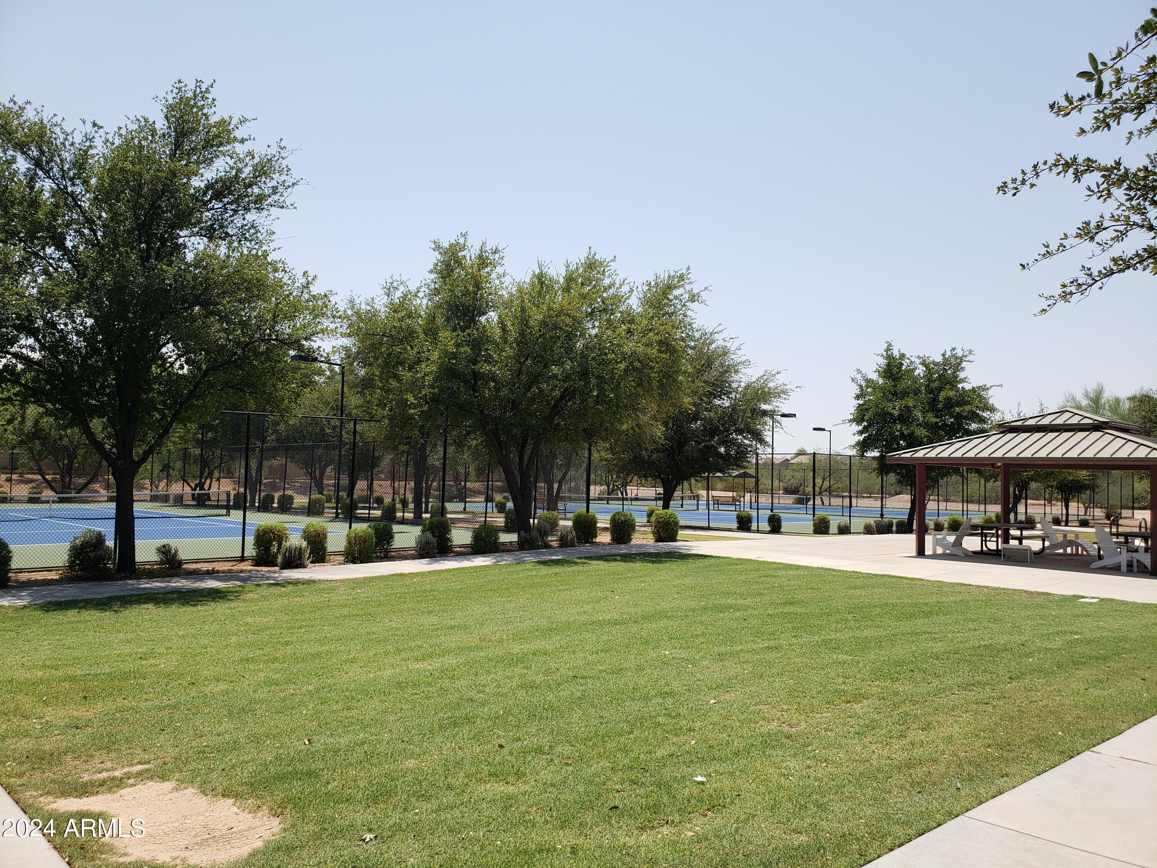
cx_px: 578
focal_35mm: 26
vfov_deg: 53.1
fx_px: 869
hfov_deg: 67.3
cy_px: 434
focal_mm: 4.3
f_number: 2.4
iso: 50
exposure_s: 1/1249
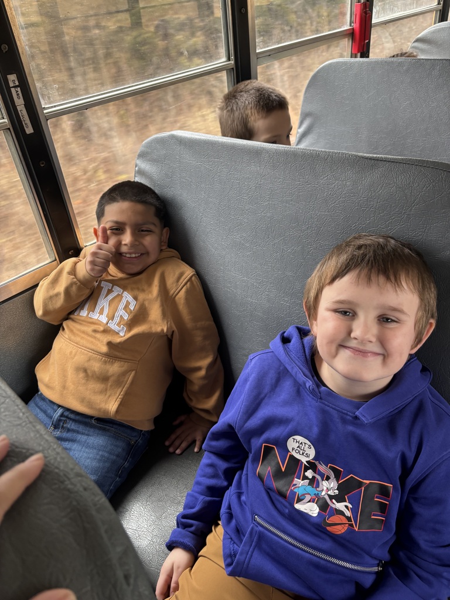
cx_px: 225
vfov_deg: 67.3
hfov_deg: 53.1
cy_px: 300
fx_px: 451
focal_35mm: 26
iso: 125
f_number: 1.6
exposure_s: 1/99
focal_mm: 5.96
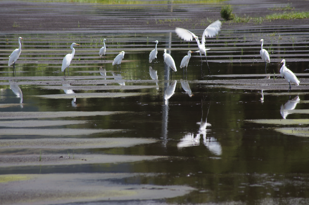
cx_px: 154
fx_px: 2572
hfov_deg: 6.9
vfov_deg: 4.6
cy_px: 102
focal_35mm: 300
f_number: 8
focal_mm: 200
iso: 100
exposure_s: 1/320
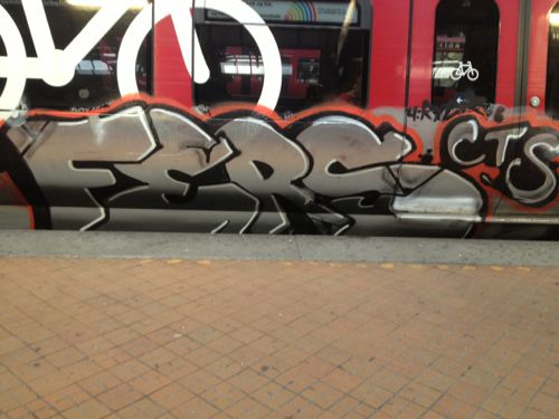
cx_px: 280
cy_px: 210
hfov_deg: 52.6
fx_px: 565
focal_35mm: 35
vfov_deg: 40.7
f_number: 2.4
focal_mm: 4.28
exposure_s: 1/20
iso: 125
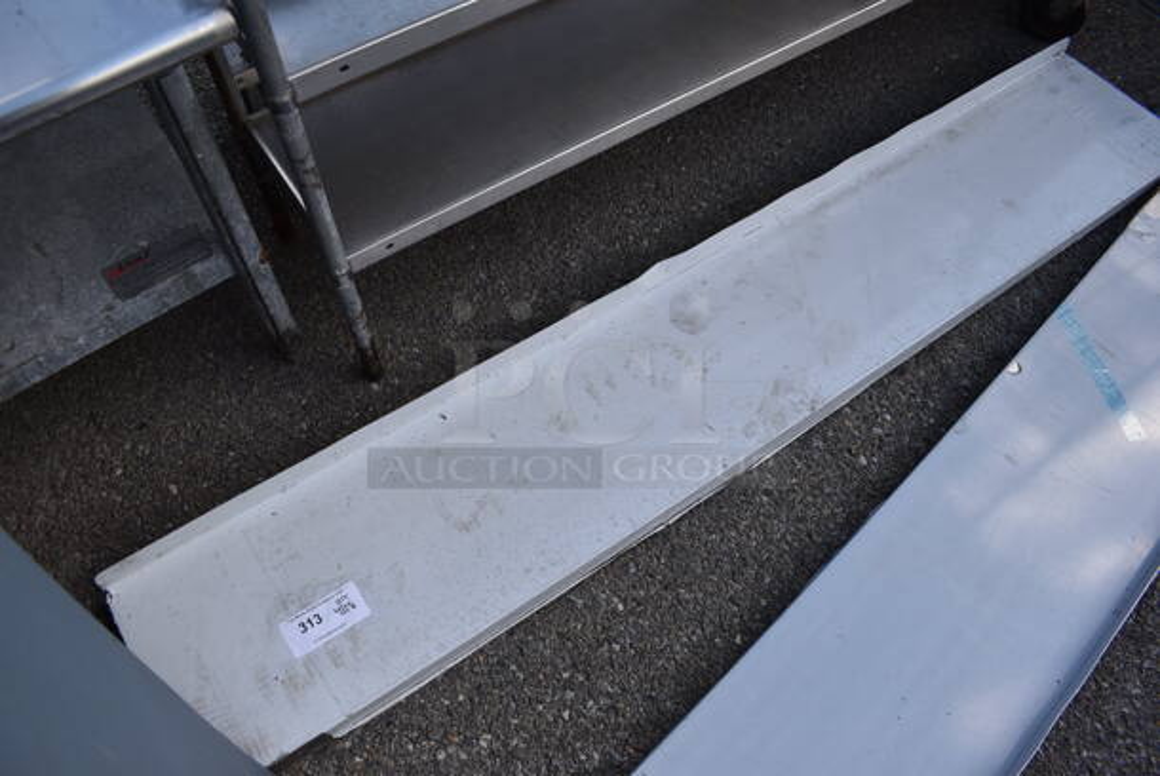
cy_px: 388
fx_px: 871
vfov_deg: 48.0
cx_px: 580
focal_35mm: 27
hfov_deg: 67.3
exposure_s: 1/320
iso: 200
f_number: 7.1
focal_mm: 18
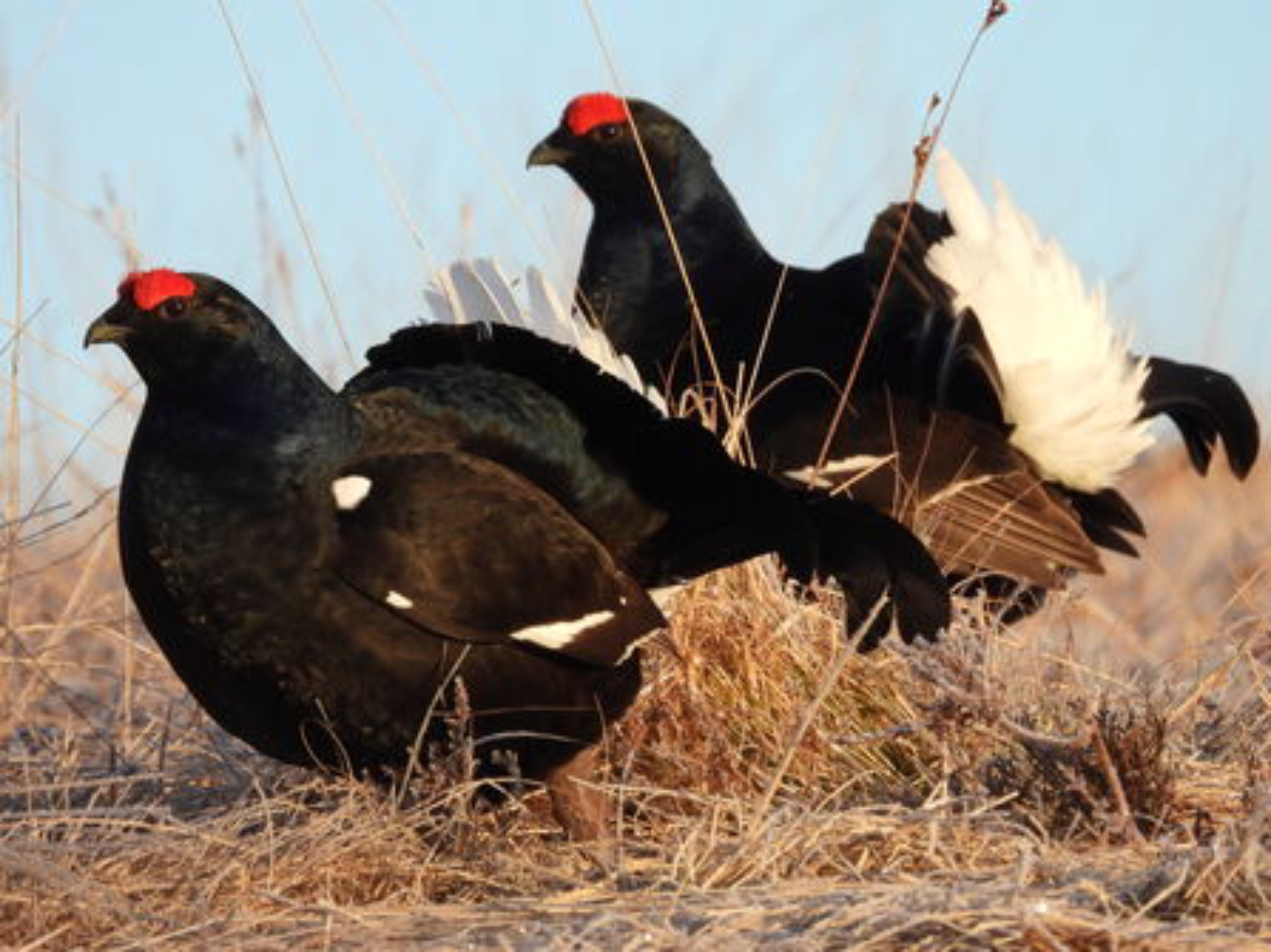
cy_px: 476
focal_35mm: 1100
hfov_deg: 1.8
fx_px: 40378
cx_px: 636
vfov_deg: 1.4
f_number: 5.6
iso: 250
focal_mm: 198
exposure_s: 1/500
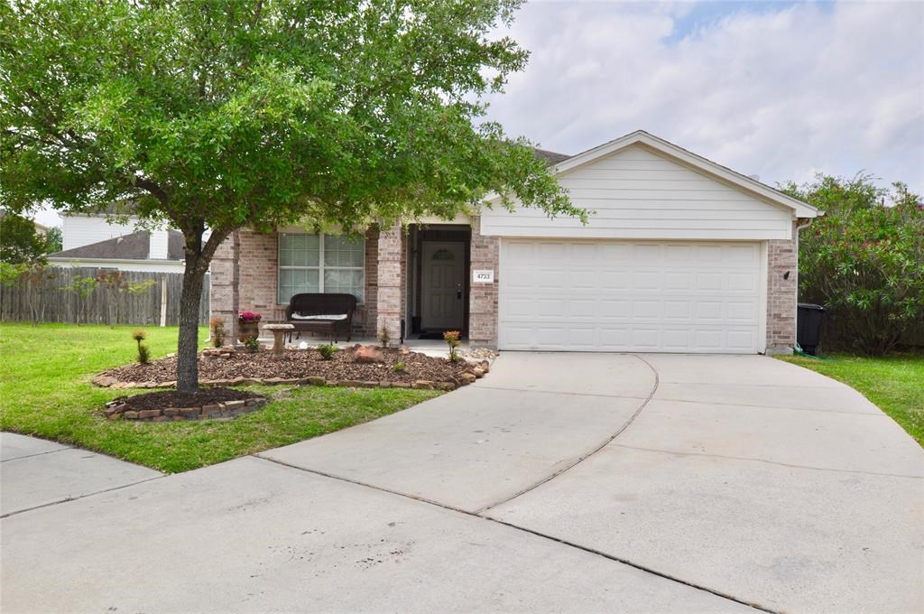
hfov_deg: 62.0
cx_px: 462
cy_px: 307
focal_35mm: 30
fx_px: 769
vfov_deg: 43.5
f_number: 13
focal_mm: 20
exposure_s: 1/200
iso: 200
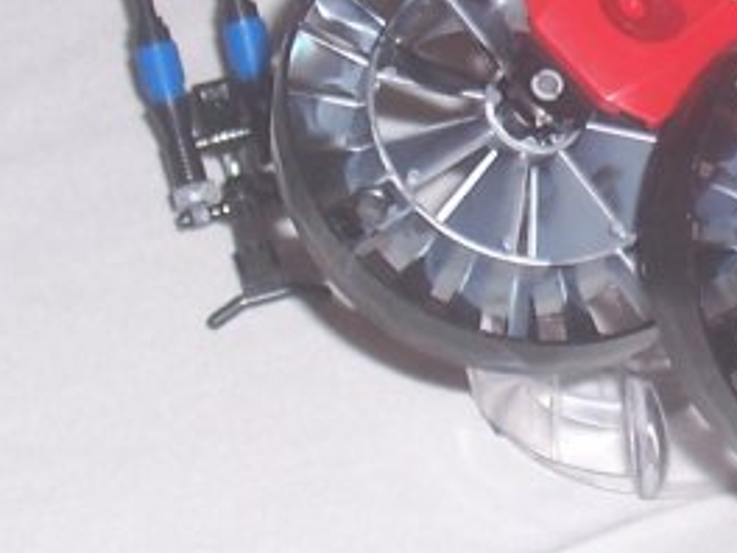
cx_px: 1044
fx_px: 6770
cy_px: -274
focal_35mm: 318
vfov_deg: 4.6
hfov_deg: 6.2
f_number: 4.1
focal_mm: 13.5
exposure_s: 1/90
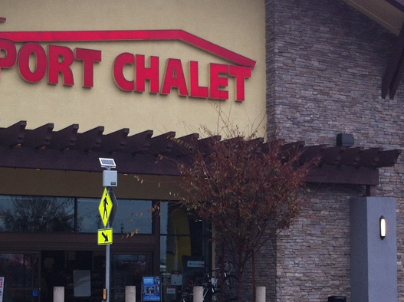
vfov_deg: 17.1
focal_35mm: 86
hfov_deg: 22.8
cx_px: 193
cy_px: 190
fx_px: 1003
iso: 80
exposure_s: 1/211
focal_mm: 3.85
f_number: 2.8
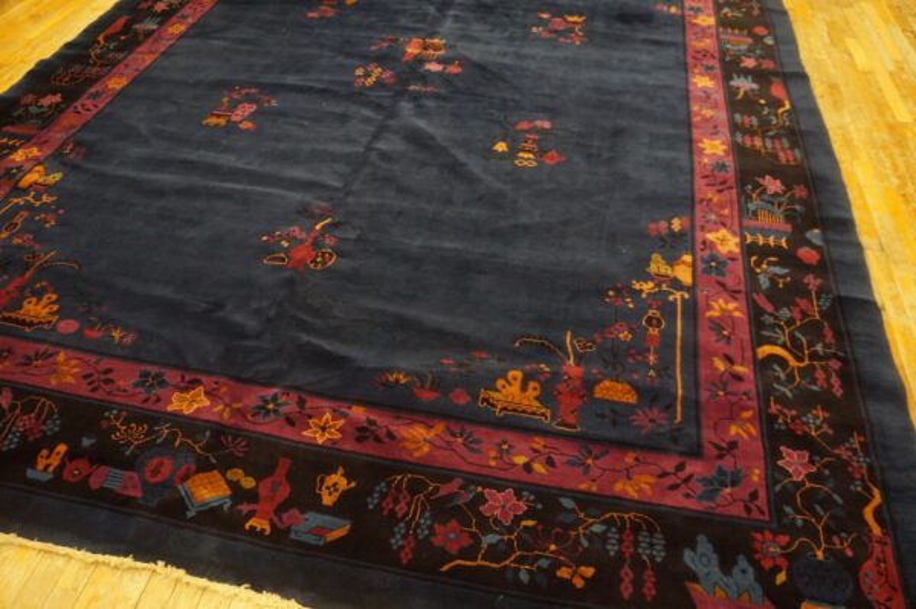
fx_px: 686
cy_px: 304
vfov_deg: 47.9
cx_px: 458
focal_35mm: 27
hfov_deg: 67.4
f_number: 4
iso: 2500
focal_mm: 18
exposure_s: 1/60
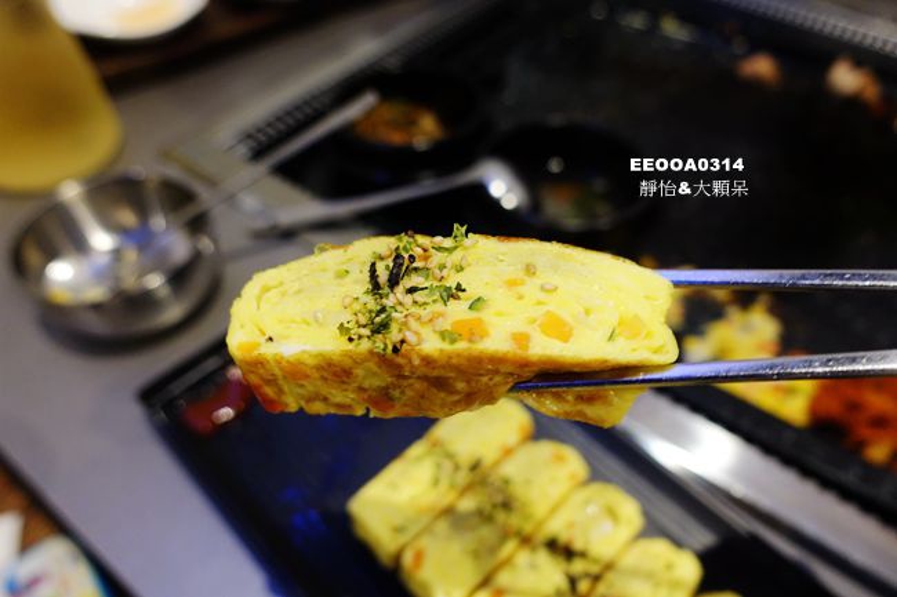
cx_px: 448
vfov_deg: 53.1
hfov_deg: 73.8
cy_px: 298
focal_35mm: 24
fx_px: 598
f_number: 2.2
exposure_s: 1/25
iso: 800
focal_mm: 8.8
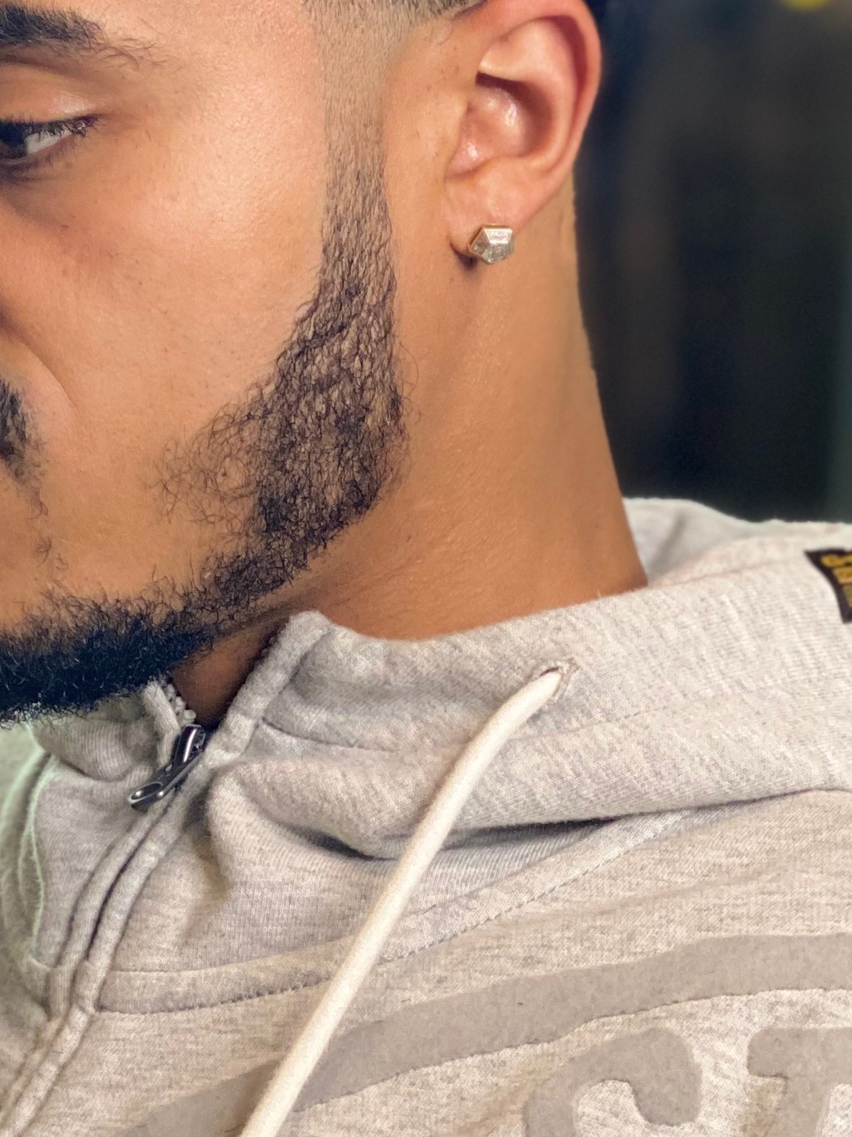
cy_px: 82
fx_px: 4365
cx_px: 417
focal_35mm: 133
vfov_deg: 14.7
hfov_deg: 11.1
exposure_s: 1/40
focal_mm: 6
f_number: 2
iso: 125
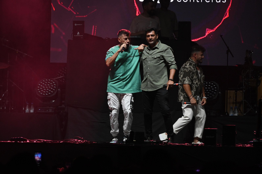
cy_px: 87
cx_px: 131
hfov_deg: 6.9
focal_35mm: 300
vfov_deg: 4.6
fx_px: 2183
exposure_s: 1/200
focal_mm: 200
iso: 2500
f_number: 6
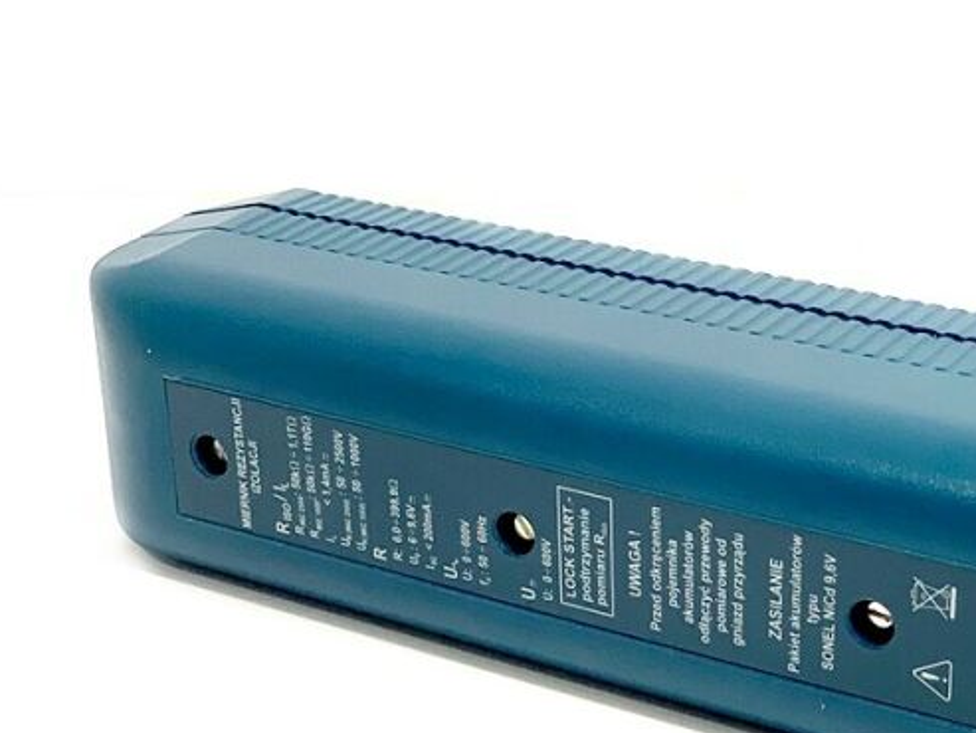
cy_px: 461
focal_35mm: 81
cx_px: 667
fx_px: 2284
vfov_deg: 18.2
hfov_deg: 24.0
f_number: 2.4
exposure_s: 1/122
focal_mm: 6
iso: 100
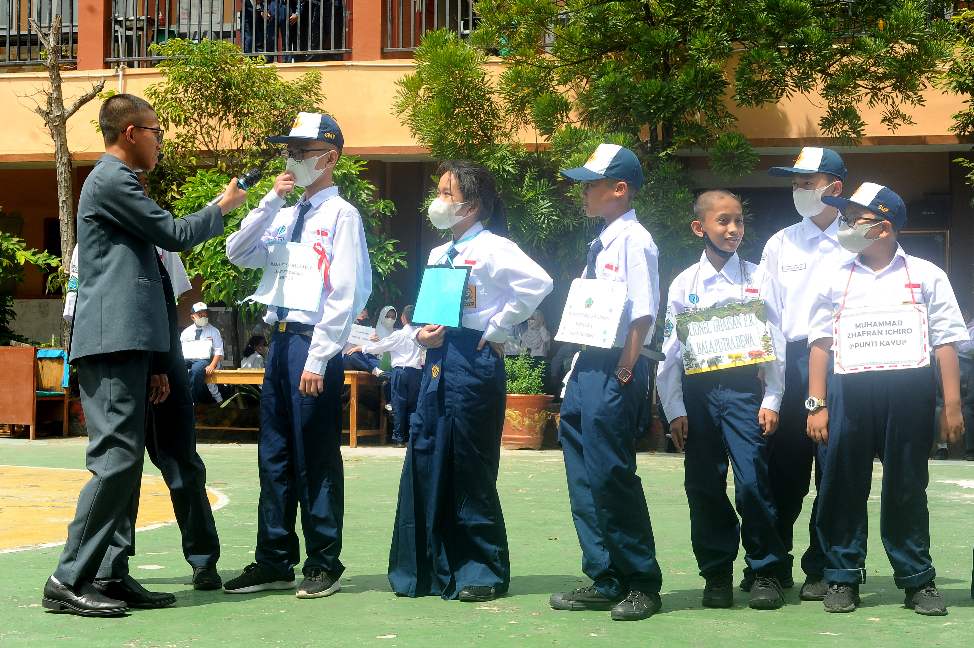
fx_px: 1352
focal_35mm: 50
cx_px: 487
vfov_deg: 27.0
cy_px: 324
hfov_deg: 39.6
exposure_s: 1/320
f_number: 9
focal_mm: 50
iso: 400
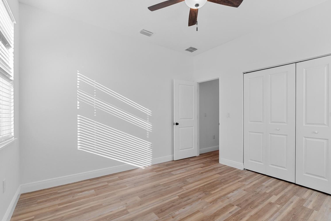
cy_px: 114
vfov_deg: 70.2
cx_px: 173
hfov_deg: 93.0
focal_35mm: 17
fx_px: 157
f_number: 8
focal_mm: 10.7
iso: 100
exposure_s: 1/6
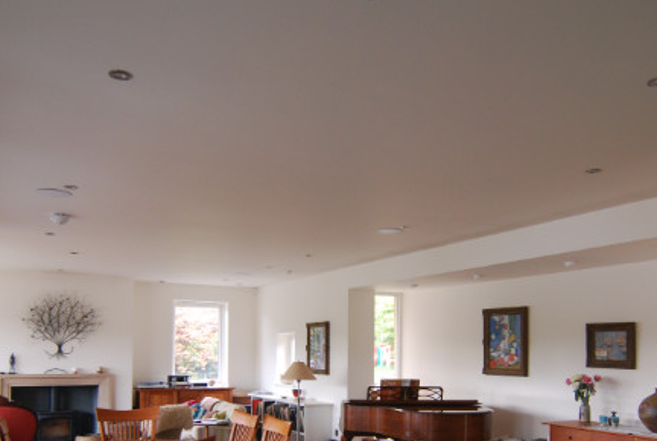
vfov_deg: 37.9
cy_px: 338
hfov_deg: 55.7
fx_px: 622
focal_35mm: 34
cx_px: 327
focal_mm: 14
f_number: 4
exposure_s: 1/20
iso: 400
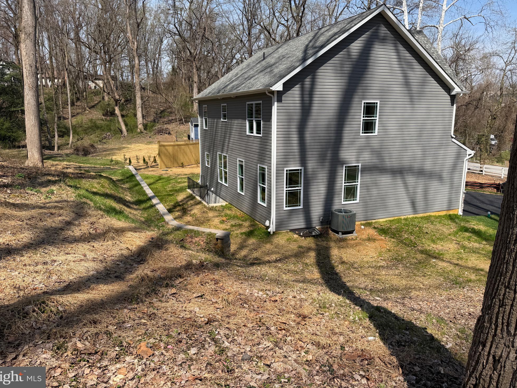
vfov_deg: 54.9
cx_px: 249
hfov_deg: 69.4
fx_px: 373
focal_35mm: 25
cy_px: 186
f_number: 1.78
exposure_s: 1/3425
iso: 80
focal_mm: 6.76
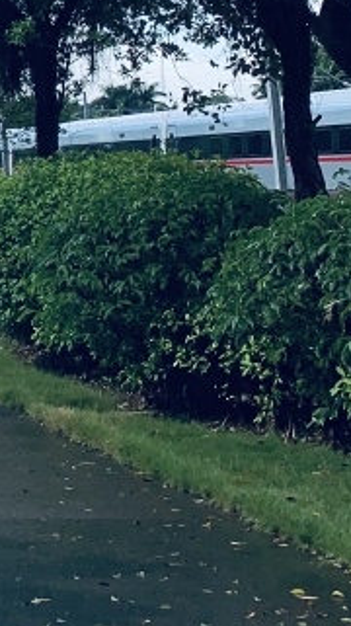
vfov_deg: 18.4
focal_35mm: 106
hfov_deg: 10.2
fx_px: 1758
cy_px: -248
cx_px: -433
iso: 25
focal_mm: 4.25
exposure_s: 1/2545
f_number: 1.8
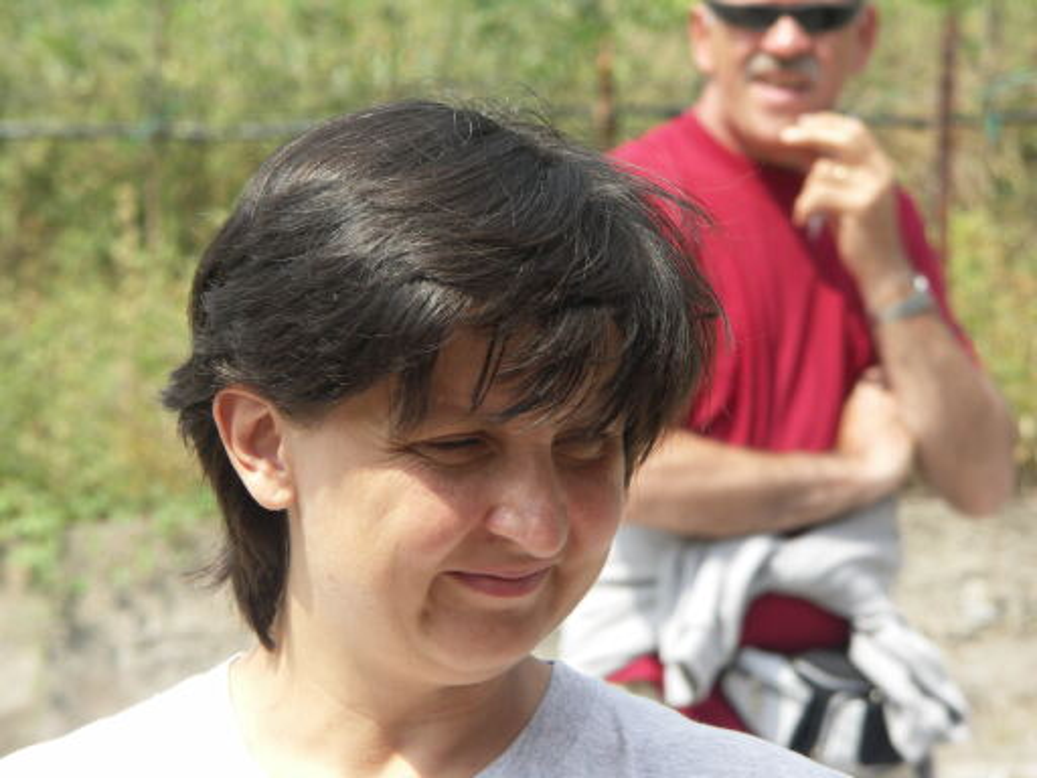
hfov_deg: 10.2
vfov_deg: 7.7
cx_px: 518
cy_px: 389
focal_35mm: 194
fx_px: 5812
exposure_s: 1/320
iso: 100
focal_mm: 50.1
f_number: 4.5
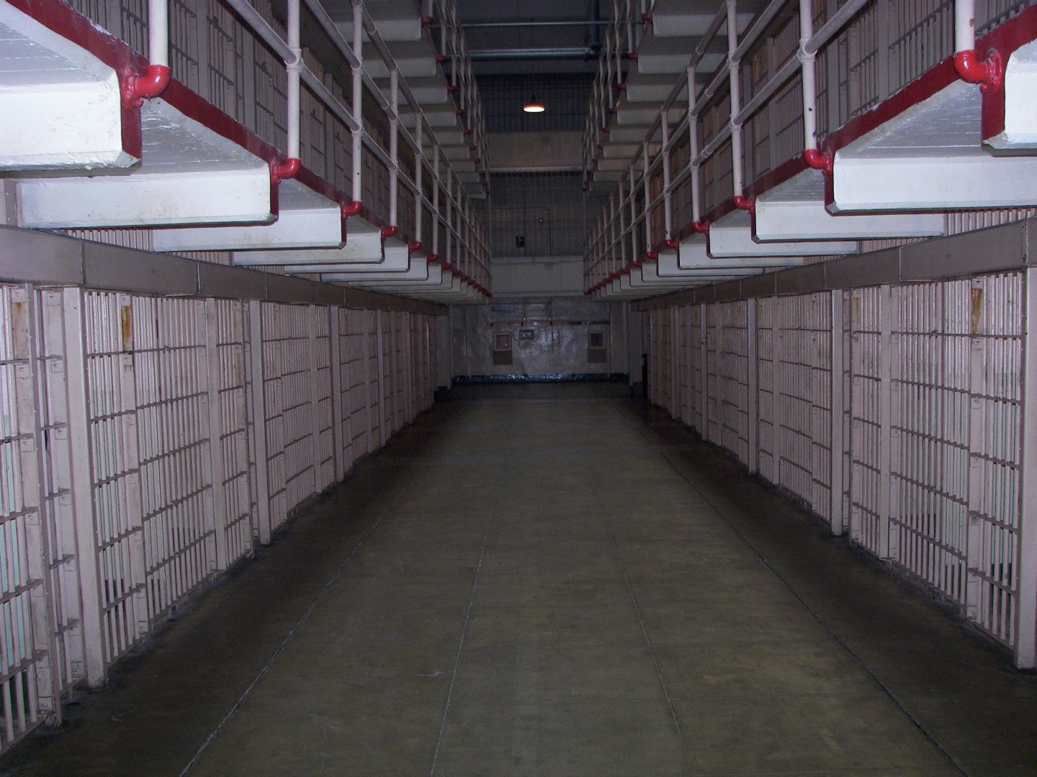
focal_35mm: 36
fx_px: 1078
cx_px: 518
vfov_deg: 39.7
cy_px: 388
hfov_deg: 51.4
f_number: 2.8
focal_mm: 6
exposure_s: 1/30
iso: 160
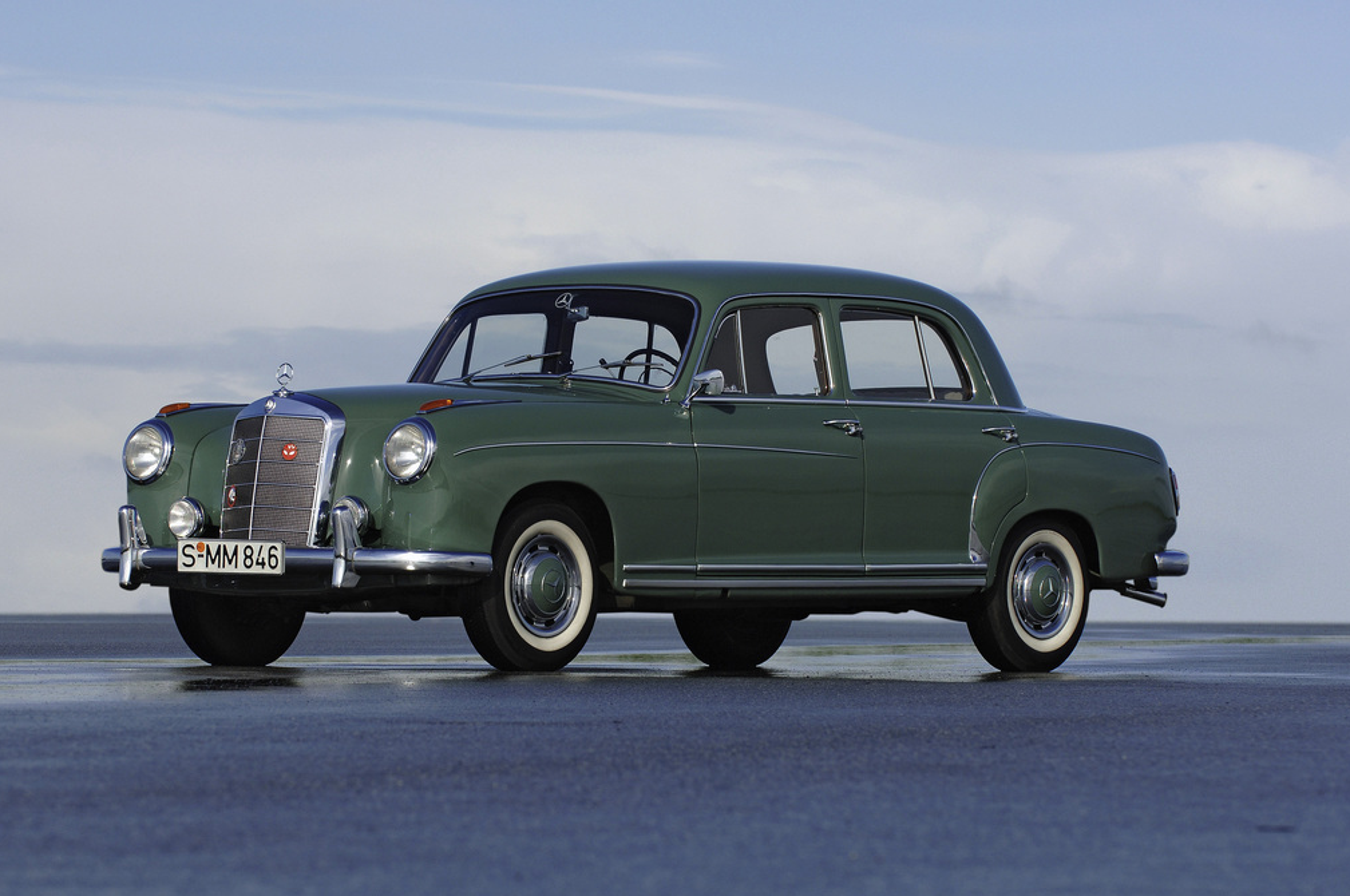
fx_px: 8015
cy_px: 490
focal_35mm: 214
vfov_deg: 6.4
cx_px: 629
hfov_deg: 9.6
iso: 100
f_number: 5.6
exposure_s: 1/500
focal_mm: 120
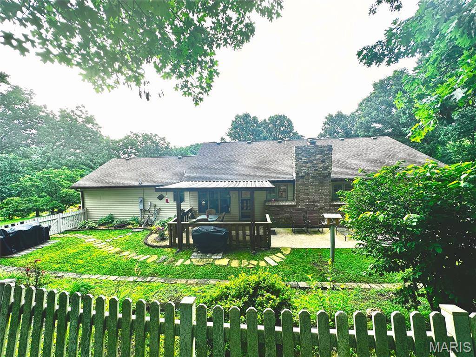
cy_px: 178
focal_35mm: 14
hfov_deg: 102.1
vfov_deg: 85.7
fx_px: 193
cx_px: 238
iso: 40
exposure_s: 1/105
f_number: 2.2
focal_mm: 2.22
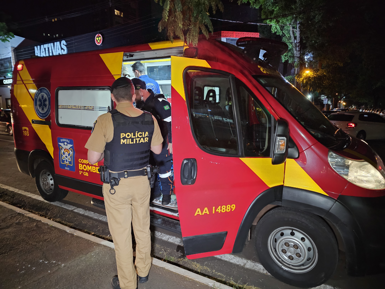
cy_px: 144
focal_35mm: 23
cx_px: 192
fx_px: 256
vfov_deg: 58.9
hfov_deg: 73.9
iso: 1250
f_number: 1.7
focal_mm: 6.3
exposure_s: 1/80
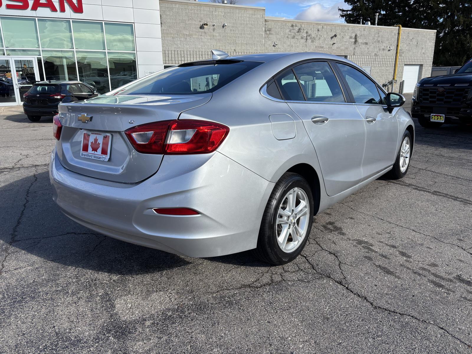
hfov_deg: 67.3
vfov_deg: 53.1
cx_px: 236
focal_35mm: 26
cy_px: 177
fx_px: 355
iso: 50
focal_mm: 5.96
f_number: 1.6
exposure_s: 1/2513
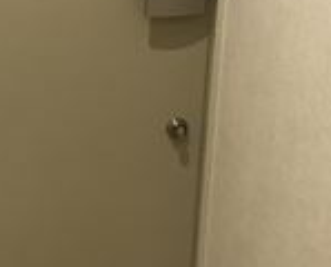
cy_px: 109
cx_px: -80
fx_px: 1149
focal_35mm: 117
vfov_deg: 13.2
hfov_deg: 15.7
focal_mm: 3.99
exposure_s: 1/25
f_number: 1.8
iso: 32
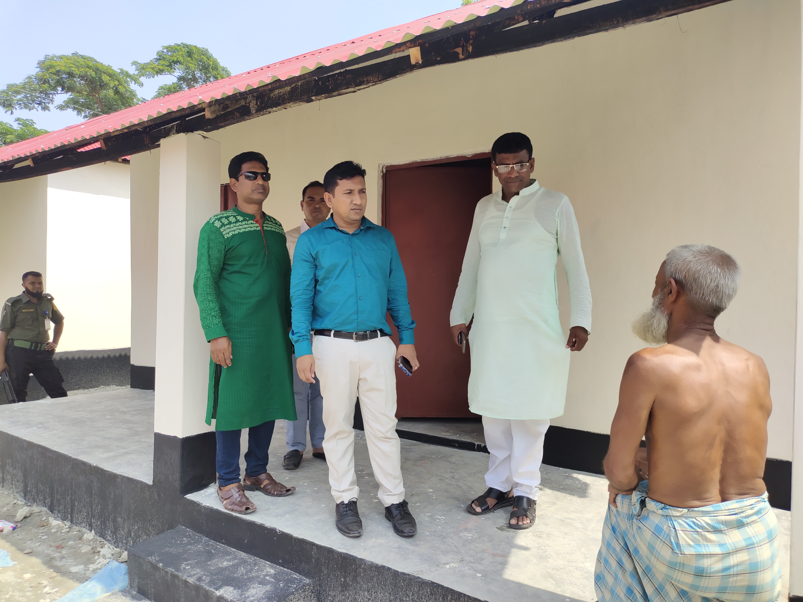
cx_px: 402
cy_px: 301
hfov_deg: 69.4
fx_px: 580
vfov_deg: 54.9
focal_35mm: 25
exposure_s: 1/490
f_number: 1.89
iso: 50
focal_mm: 5.42
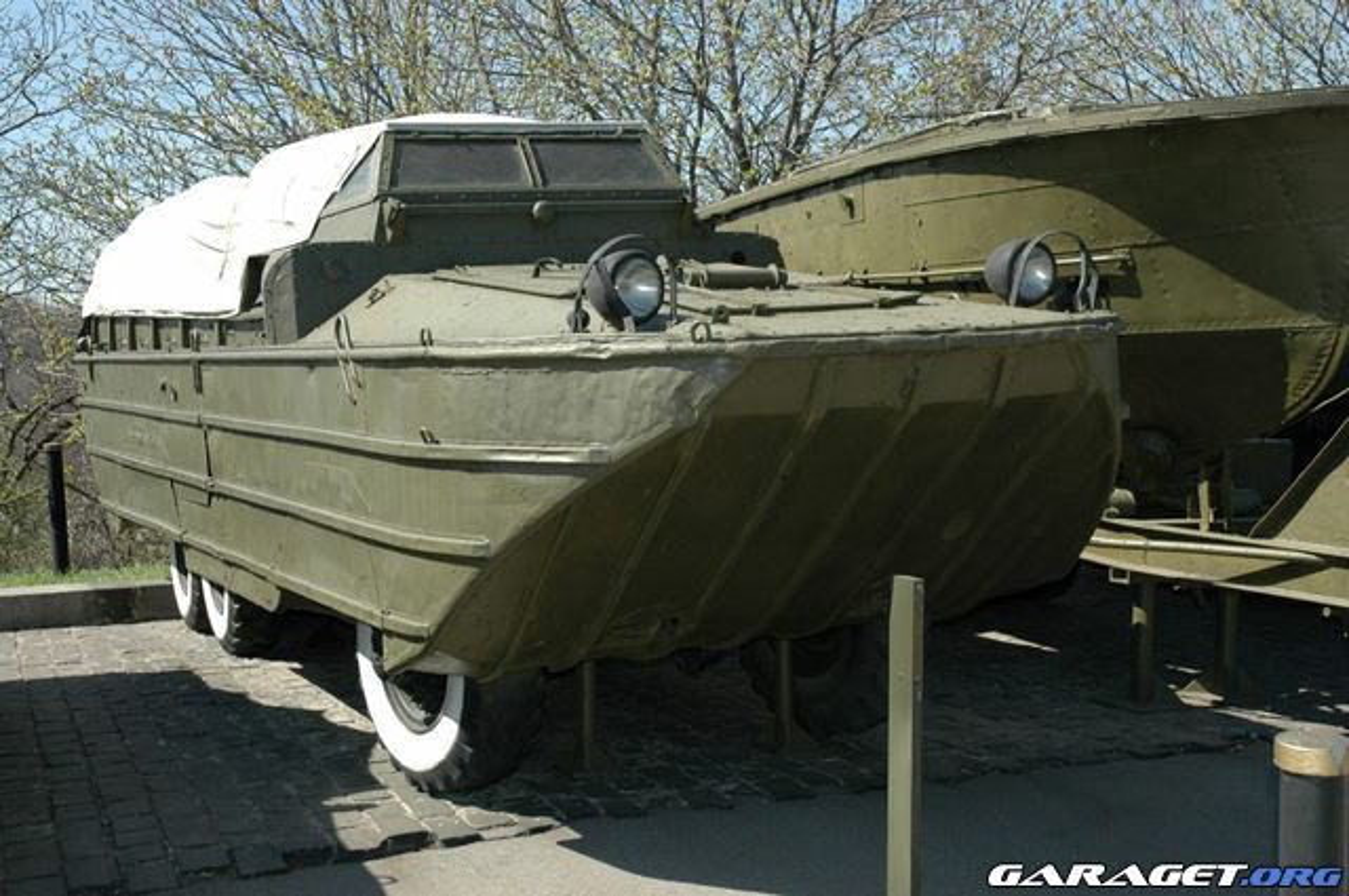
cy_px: 448
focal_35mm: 46
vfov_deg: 28.9
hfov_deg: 42.4
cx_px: 674
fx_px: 1740
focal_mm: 31
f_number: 7.1
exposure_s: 1/500
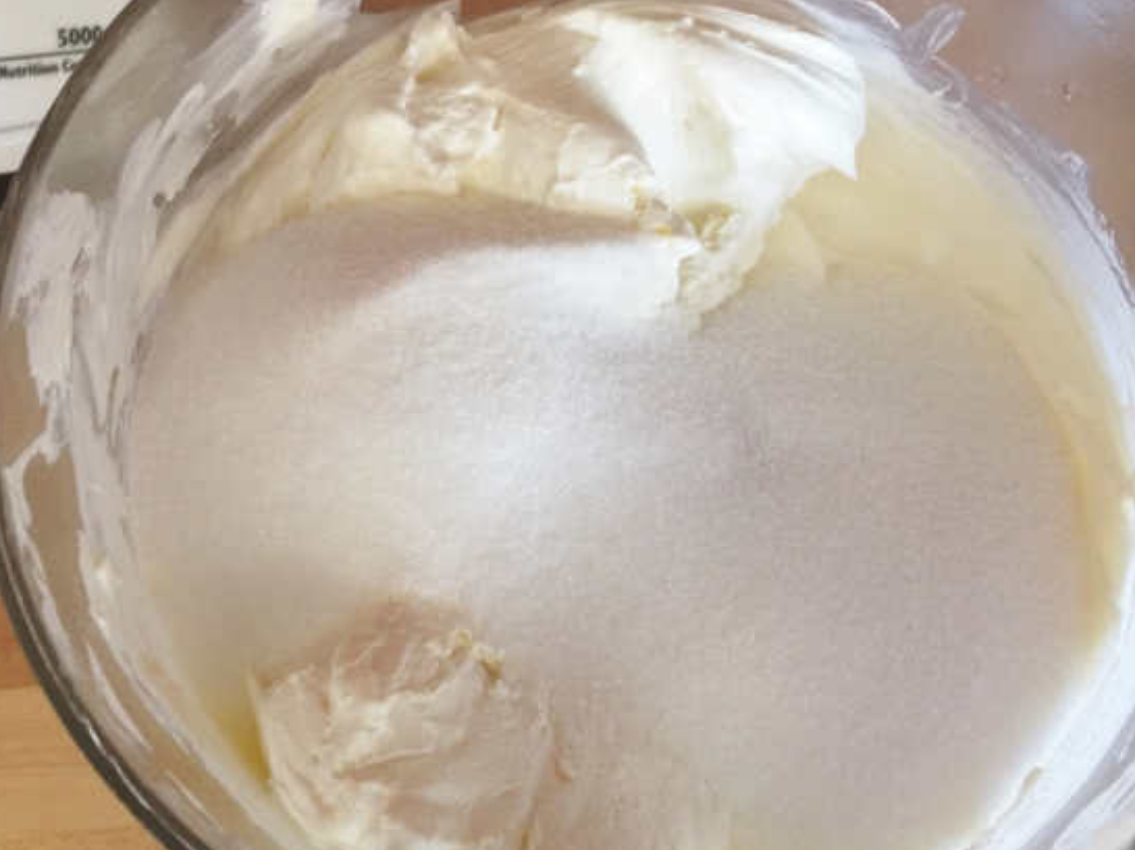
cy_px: 480
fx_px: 1114
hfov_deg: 53.8
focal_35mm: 34
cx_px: 638
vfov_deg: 41.7
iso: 50
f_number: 2.2
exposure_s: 1/15
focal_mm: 4.15
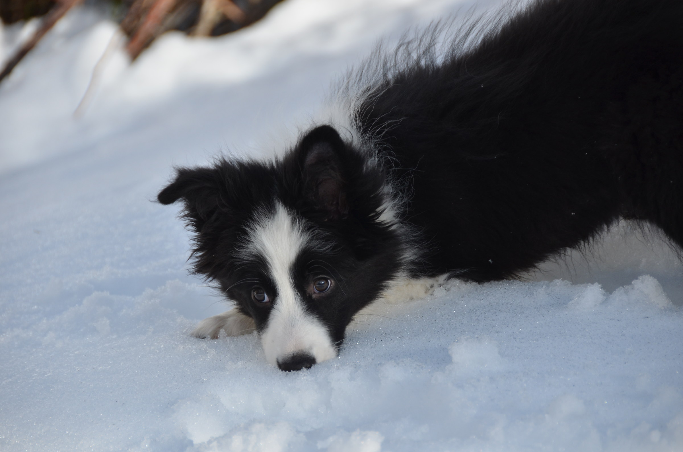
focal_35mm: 255
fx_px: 4827
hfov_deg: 8.1
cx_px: 342
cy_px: 226
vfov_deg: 5.4
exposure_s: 1/1000
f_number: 5.6
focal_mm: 170
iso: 250
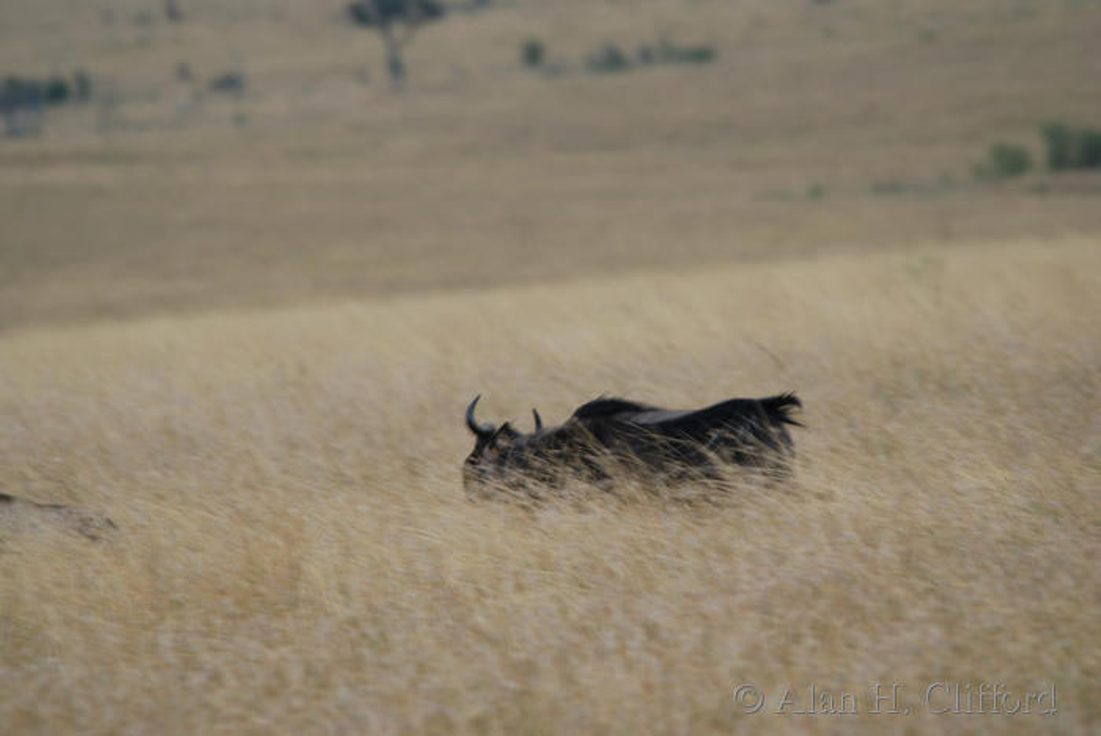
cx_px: 550
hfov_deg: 4.2
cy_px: 368
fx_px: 15151
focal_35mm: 495
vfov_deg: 2.8
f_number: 5.6
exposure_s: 1/160
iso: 100
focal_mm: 330
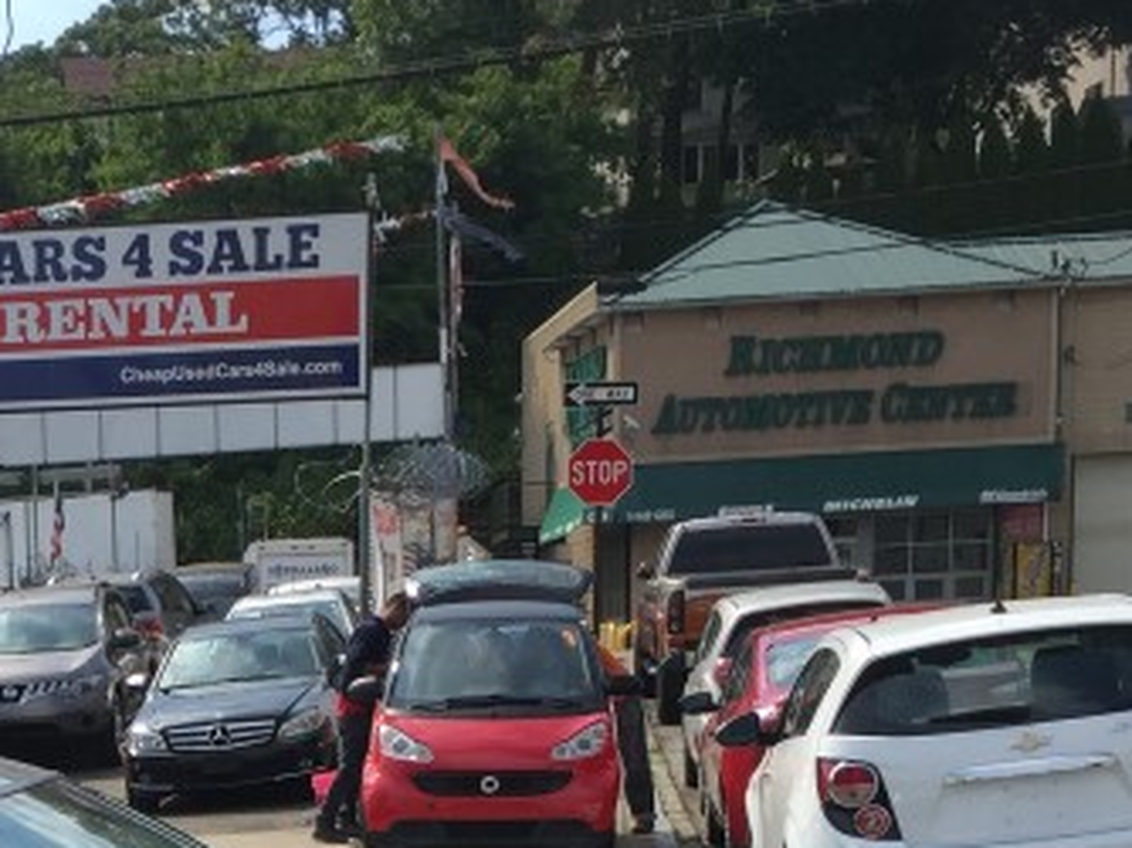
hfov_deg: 21.0
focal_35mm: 89
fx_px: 2908
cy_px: 1157
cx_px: -108
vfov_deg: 15.6
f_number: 2.2
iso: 32
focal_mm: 4.15
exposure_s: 1/1647
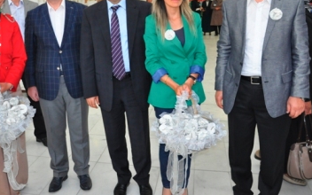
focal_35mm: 35
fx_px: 298
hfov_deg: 54.9
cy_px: 64
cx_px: 123
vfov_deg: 35.9
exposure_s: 1/100
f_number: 4.5
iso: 1250
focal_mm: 18
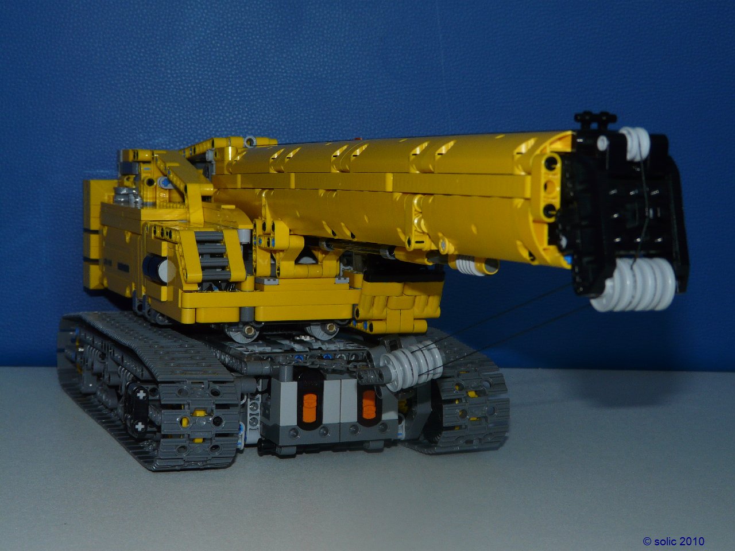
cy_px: 276
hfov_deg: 29.4
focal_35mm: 66
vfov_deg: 22.3
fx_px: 1401
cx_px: 368
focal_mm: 10.8
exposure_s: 1/50
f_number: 3.2
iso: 100
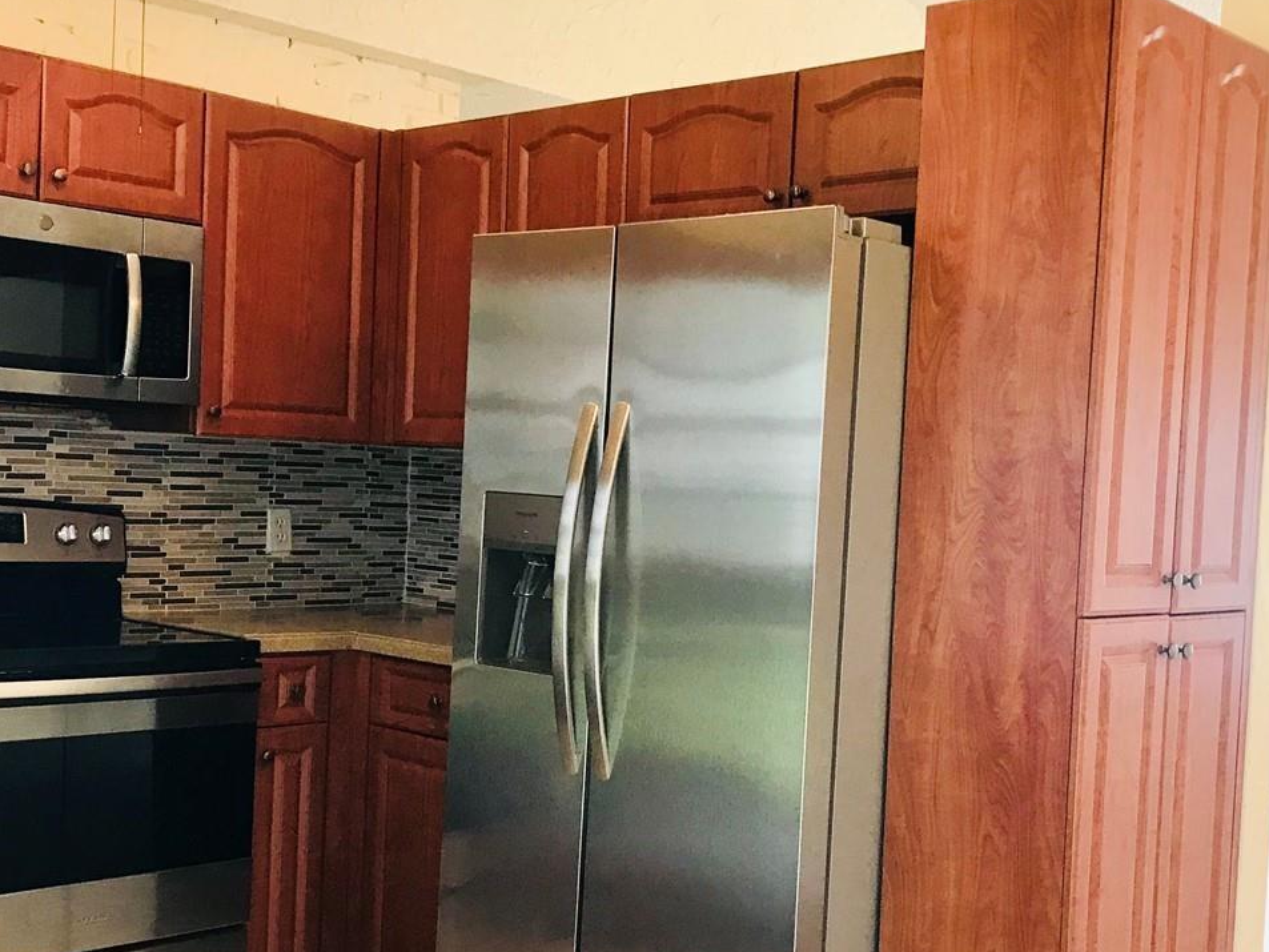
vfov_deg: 30.8
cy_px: 569
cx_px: 742
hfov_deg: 40.3
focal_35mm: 47
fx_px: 1723
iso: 32
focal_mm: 3.99
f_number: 1.8
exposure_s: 1/30
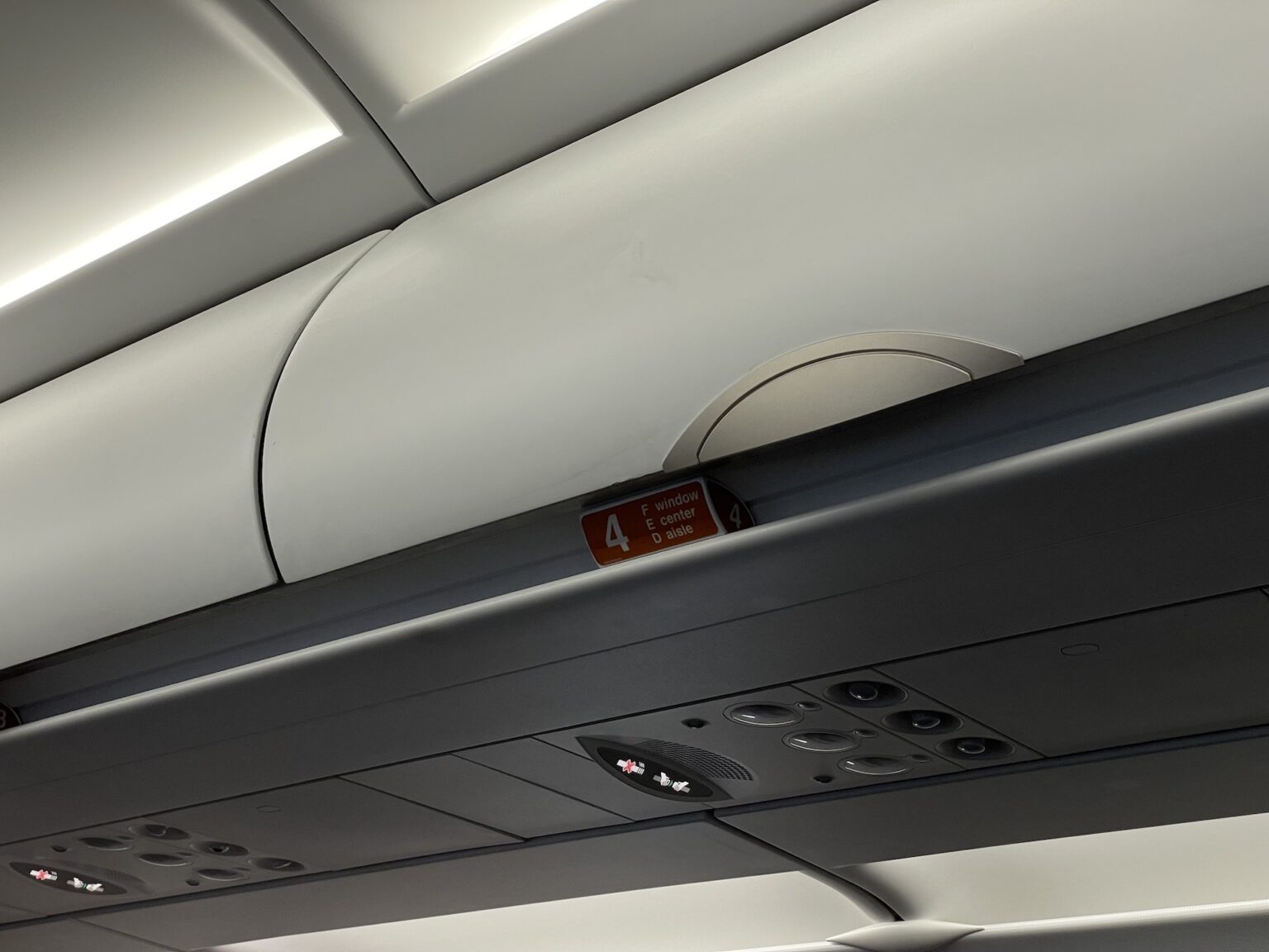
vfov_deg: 28.0
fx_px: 1906
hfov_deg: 36.8
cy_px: 476
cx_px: 634
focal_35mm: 52
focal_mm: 6
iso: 64
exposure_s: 1/92
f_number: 2
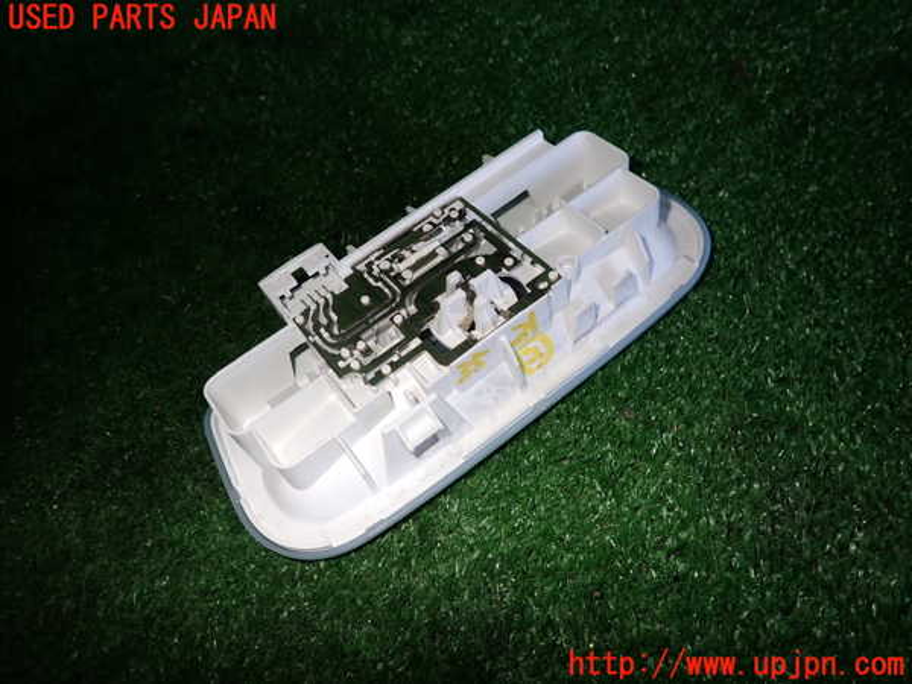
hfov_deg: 69.4
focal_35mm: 25
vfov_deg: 54.9
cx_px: 456
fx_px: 659
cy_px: 342
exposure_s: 1/30
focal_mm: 4.5
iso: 200
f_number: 5.6
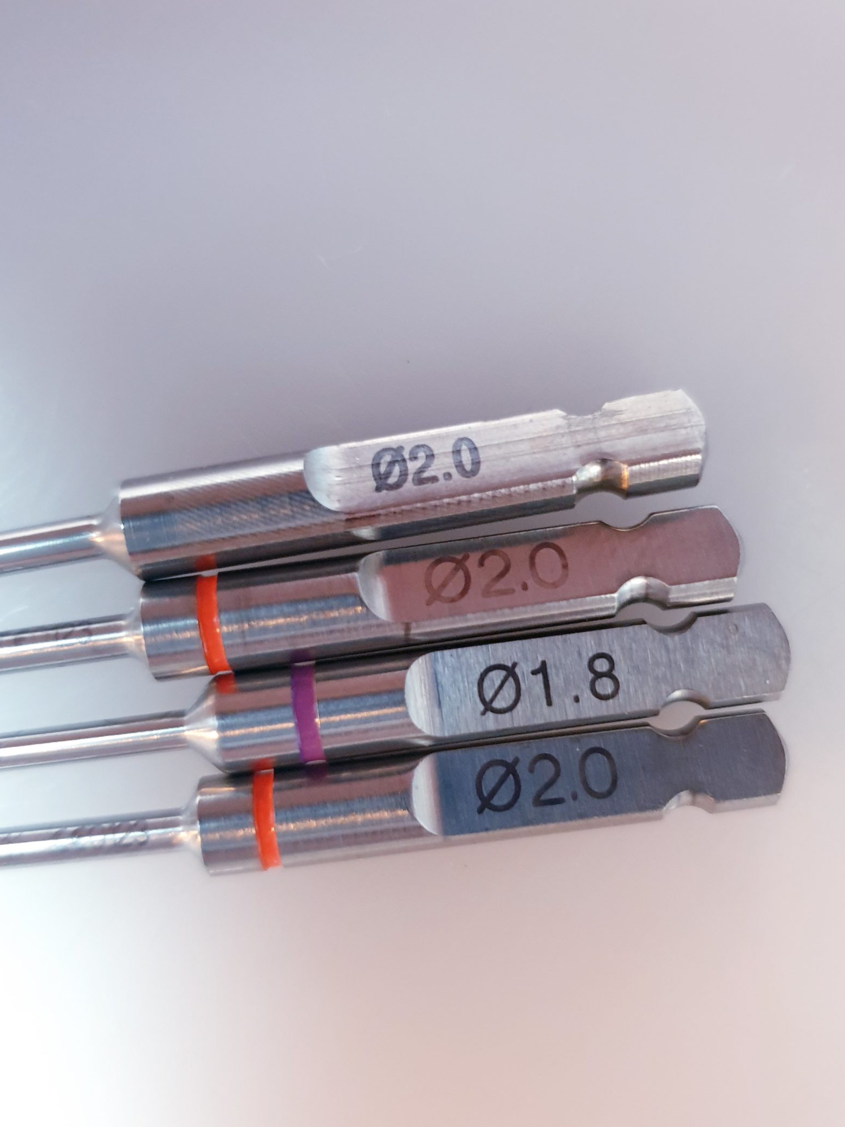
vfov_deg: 56.8
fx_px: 1042
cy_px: 587
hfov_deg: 44.1
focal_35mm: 32
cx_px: 478
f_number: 1.5
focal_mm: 4.3
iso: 250
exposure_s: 1/20
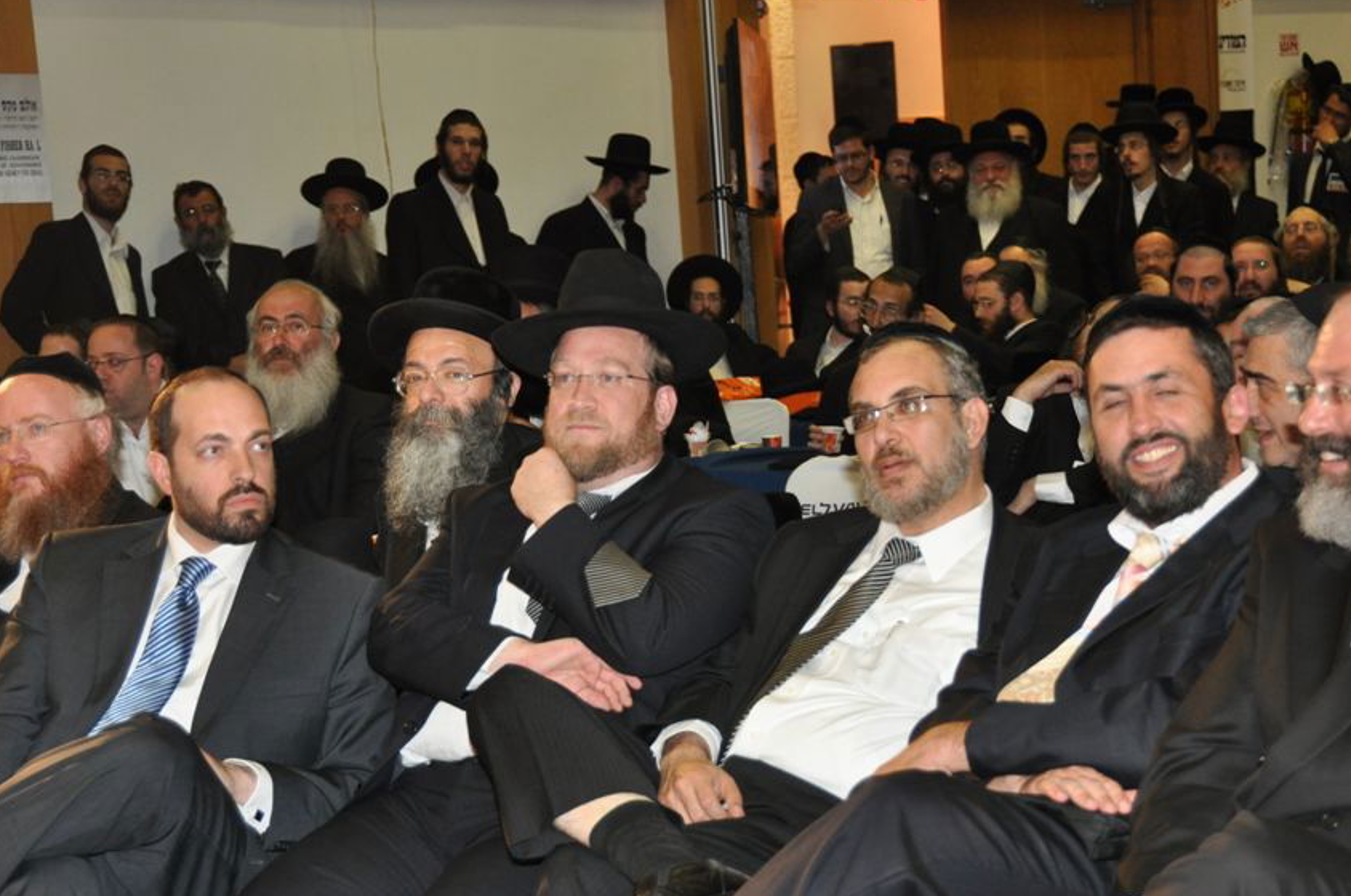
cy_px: 509
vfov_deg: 15.0
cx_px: 786
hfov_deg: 22.4
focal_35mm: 91
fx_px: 3410
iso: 800
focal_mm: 50
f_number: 4.8
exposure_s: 1/60
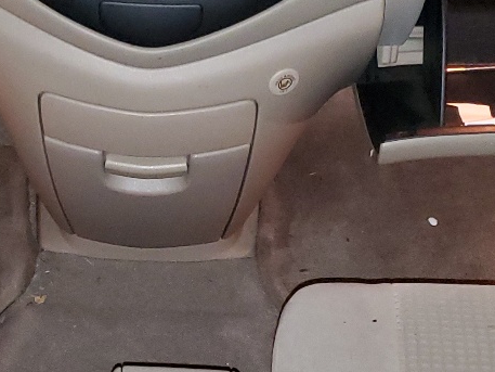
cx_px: 135
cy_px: 129
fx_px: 1302
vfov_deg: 16.2
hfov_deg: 21.4
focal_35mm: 91
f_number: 1.5
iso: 461
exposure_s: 1/15
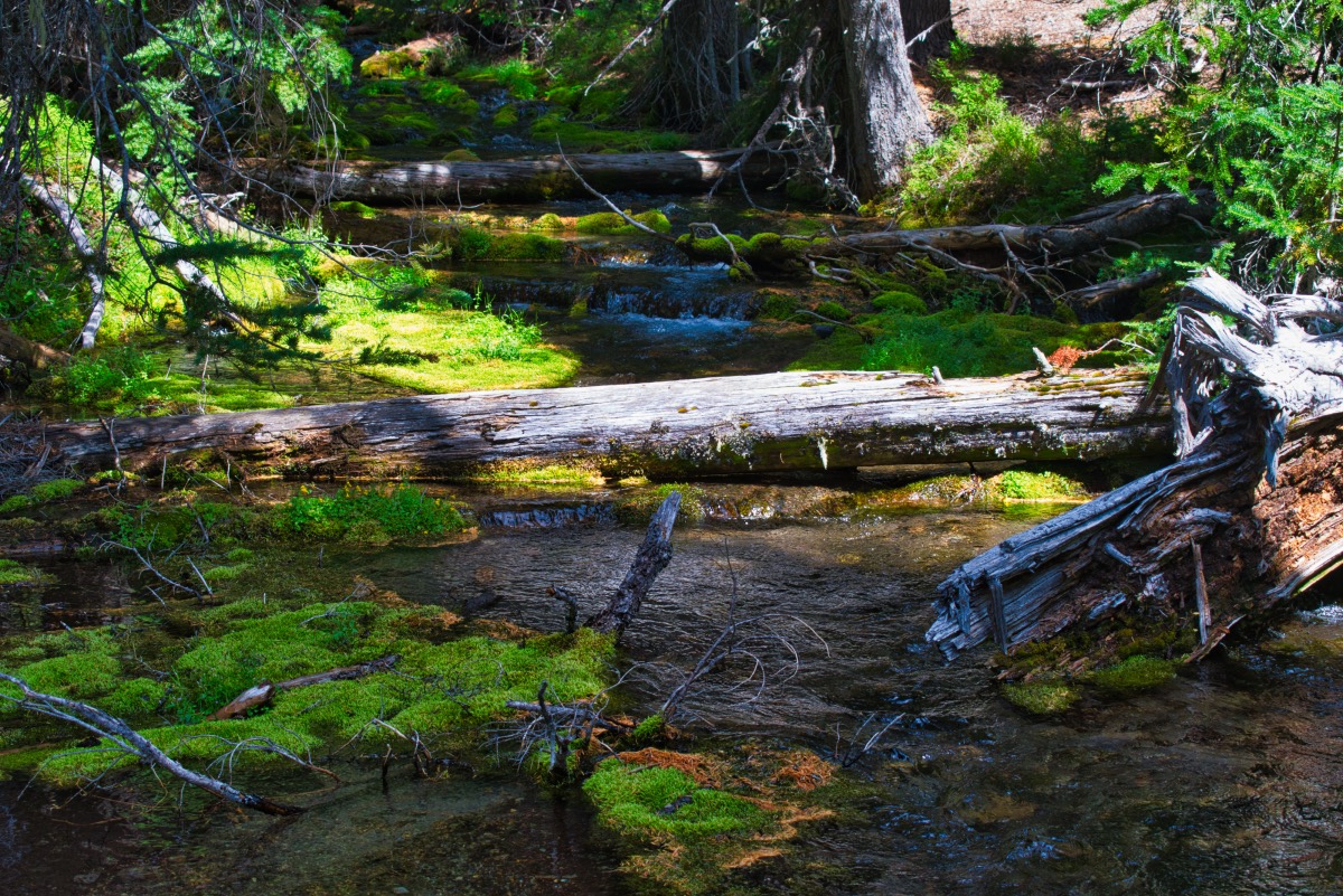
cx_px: 672
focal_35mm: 69
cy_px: 448
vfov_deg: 19.7
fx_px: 2575
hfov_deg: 29.2
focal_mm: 46
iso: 400
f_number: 9
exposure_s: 1/160
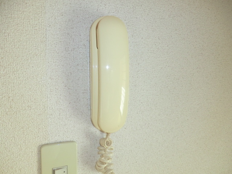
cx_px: 116
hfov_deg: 71.6
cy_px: 87
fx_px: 161
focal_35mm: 24
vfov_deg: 56.8
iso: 125
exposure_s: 1/60
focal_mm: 4.3
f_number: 3.2
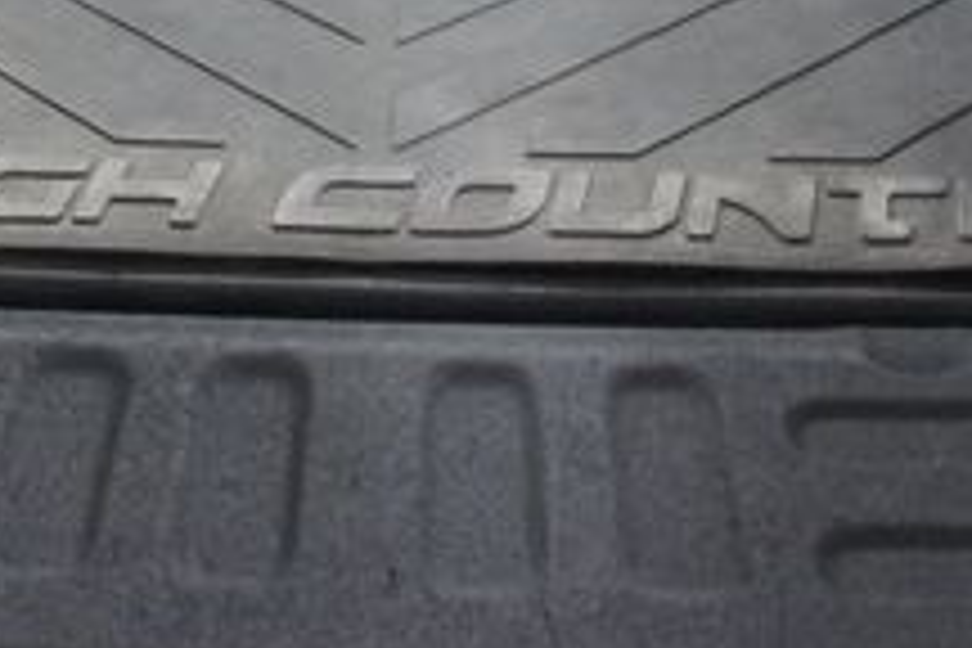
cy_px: -248
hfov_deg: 25.2
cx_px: 328
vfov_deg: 16.0
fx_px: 2160
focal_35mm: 80
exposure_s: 1/30
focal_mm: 18
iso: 1000
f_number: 3.5
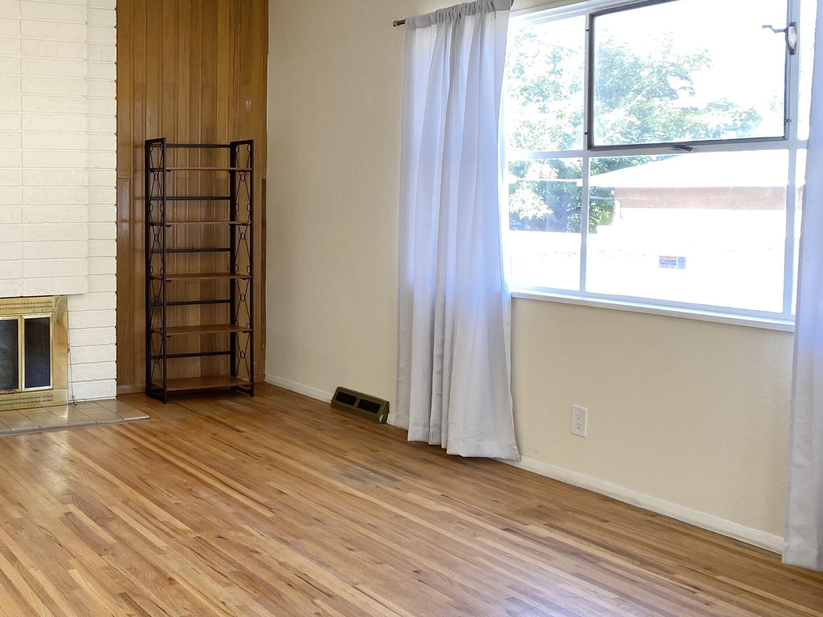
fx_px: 1022
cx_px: 145
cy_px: 240
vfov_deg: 33.5
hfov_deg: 41.6
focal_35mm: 43
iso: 64
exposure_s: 1/120
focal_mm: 4.25
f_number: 1.8
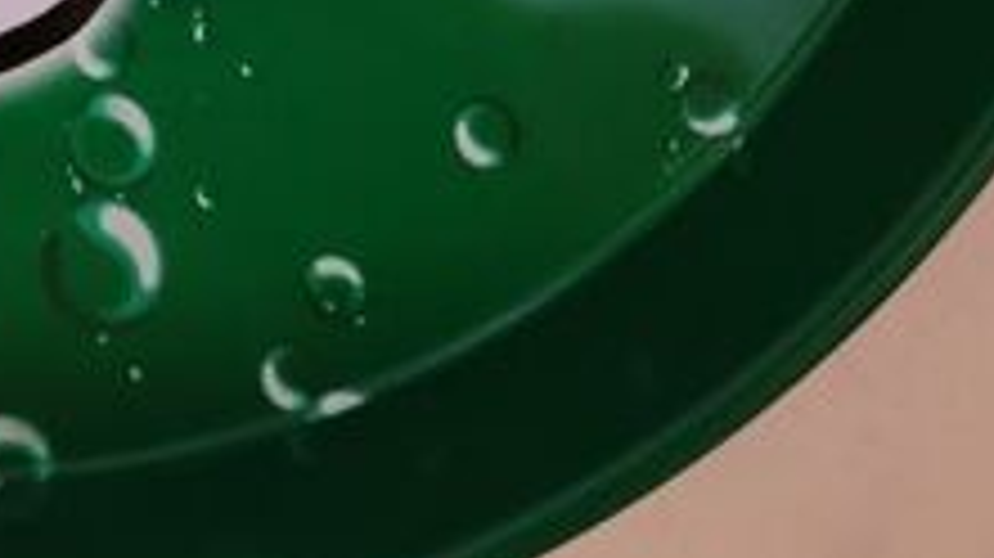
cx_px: -67
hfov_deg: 24.4
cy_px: -742
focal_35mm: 82
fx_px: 2160
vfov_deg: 12.1
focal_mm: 5.4
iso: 800
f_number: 1.8
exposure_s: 1/25
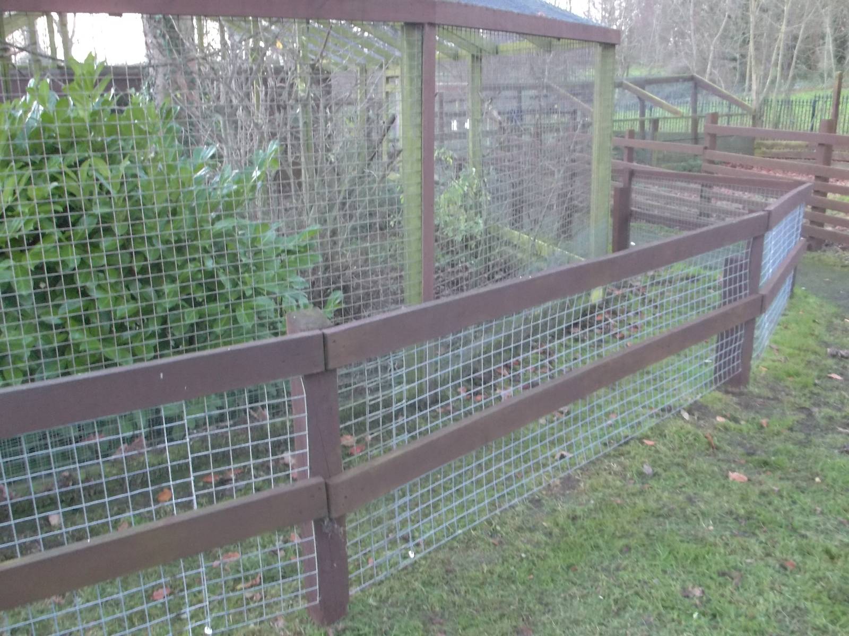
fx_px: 809
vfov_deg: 42.9
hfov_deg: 55.4
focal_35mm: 33
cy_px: 318
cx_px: 424
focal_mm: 5.9
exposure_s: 1/8
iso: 298
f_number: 3.3
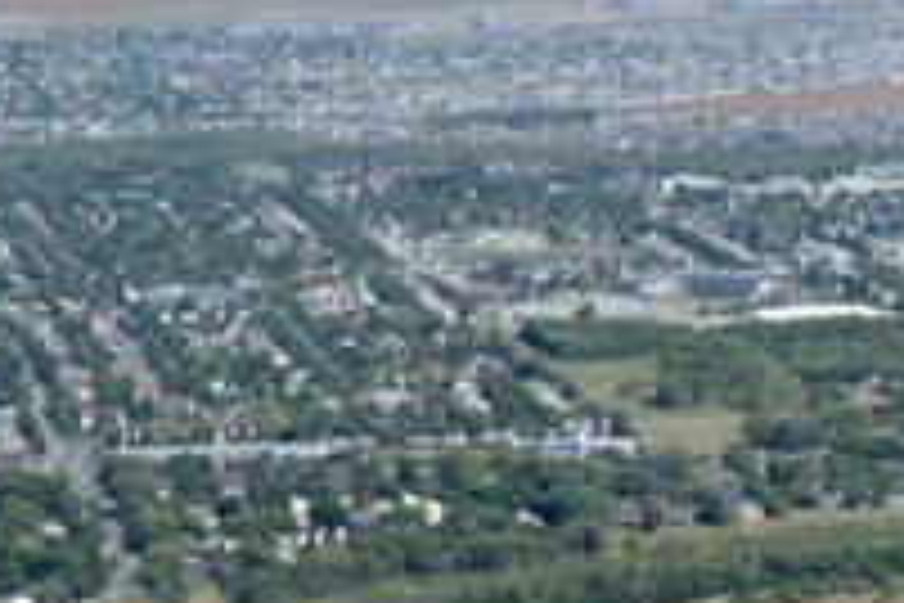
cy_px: 1462
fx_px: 6177
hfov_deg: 8.0
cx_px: 1821
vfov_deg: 5.4
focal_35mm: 246
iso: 100
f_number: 5.6
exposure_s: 1/500
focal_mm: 48
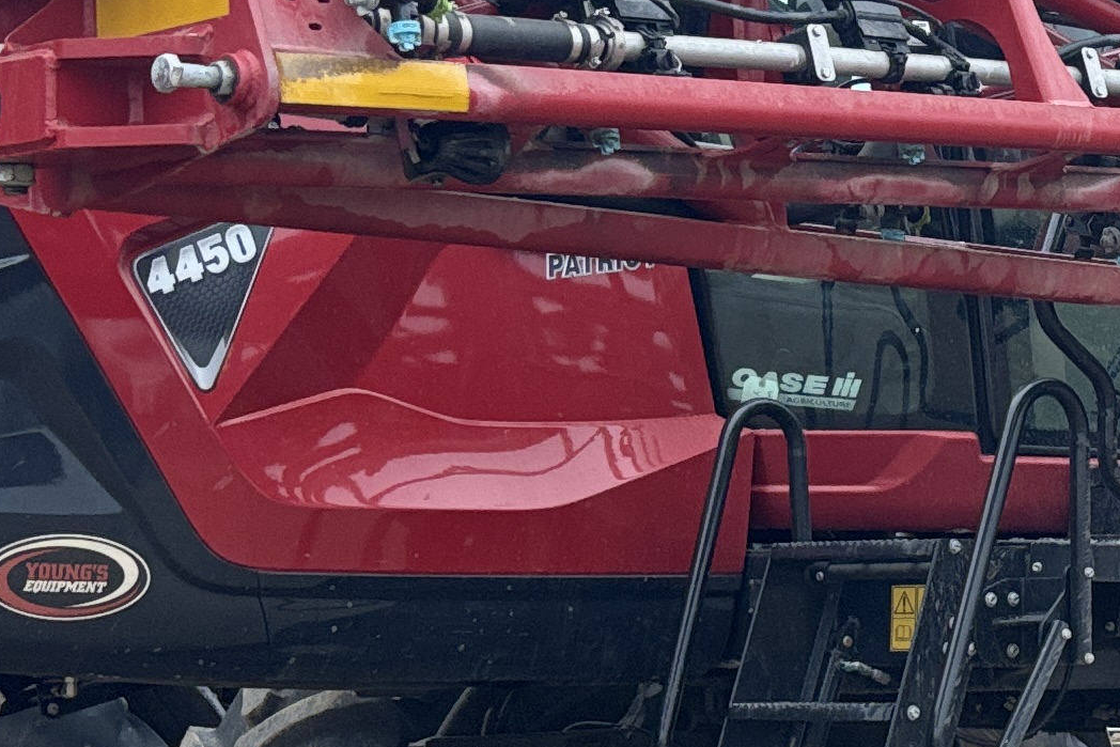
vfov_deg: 13.2
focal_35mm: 104
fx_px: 3236
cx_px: 1293
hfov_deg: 18.7
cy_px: 455
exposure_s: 1/121
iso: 125
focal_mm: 5.96
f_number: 1.6
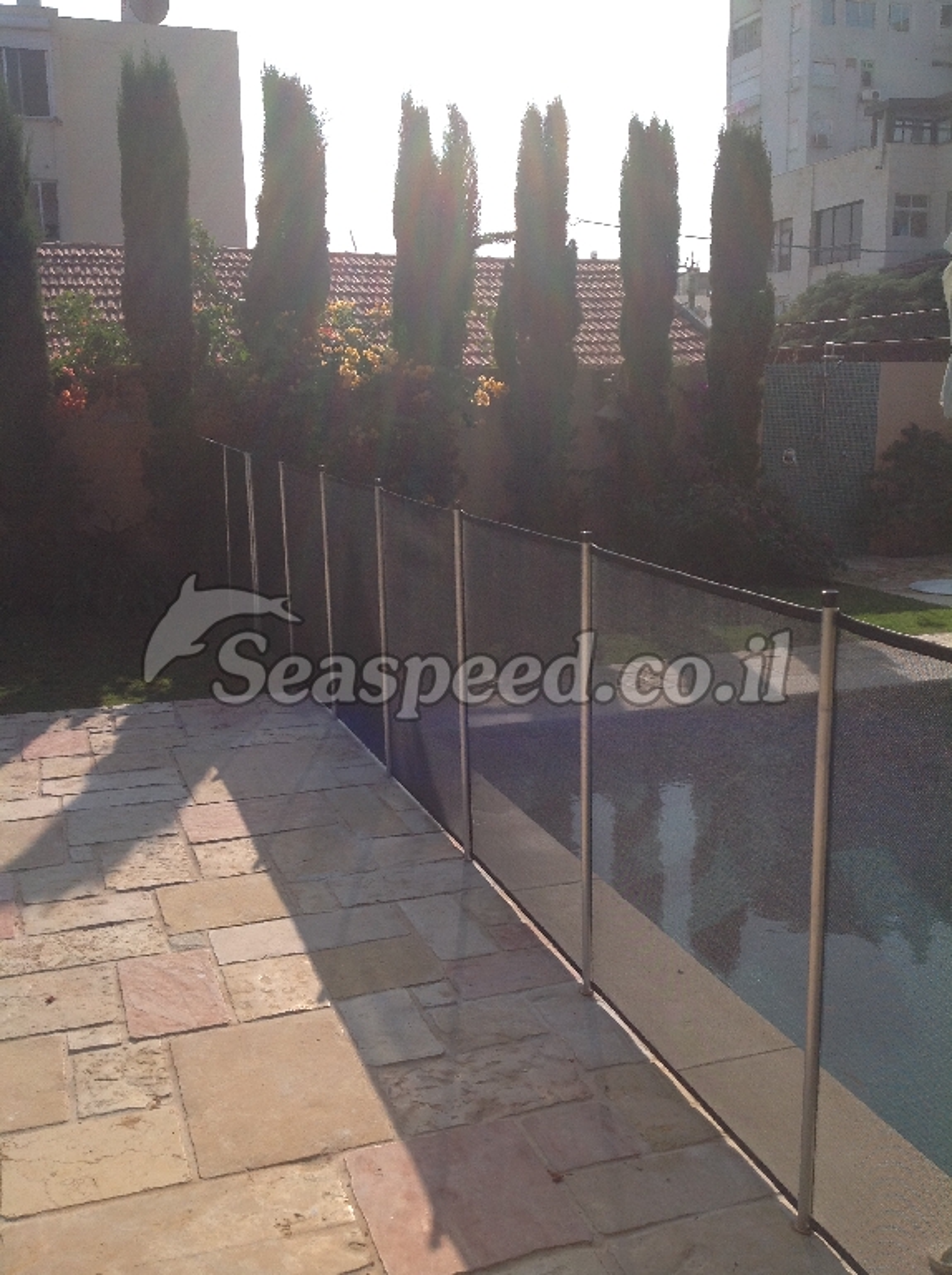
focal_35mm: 35
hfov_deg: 40.6
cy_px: 638
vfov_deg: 52.7
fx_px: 1286
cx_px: 476
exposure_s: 1/2519
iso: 50
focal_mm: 4.28
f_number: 2.4
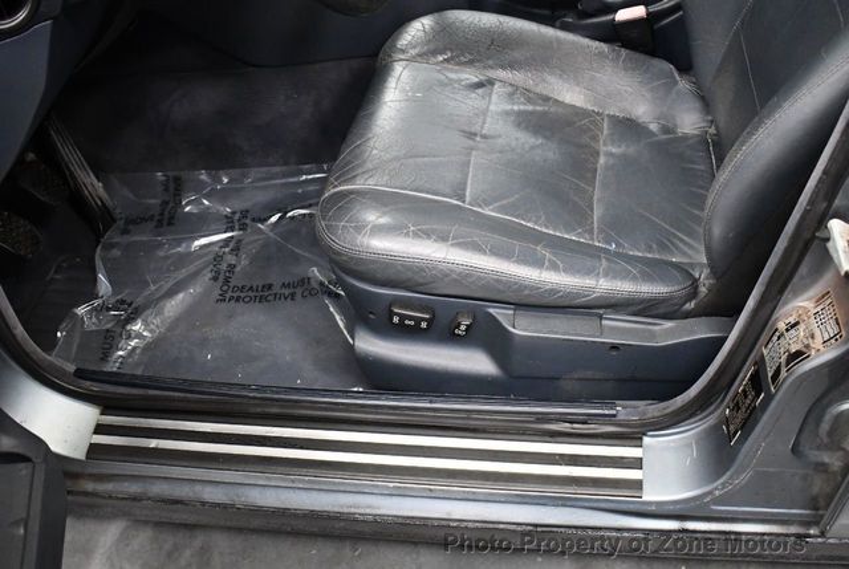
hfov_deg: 48.4
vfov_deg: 33.5
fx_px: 945
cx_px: 424
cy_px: 284
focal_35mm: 40
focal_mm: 20
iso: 3200
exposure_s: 1/125
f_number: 3.5
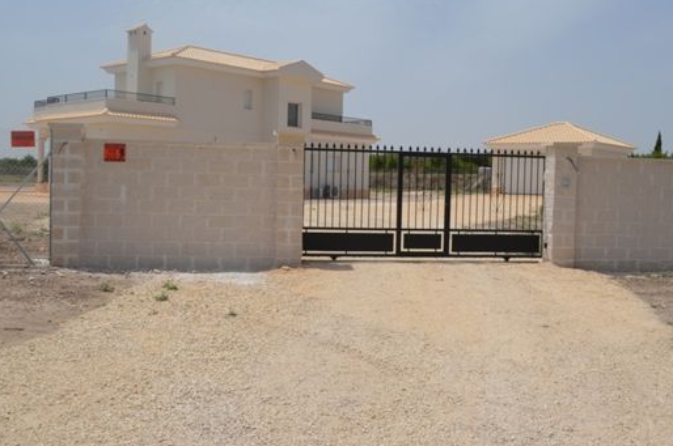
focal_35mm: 37
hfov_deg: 51.8
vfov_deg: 35.8
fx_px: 691
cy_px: 207
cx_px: 383
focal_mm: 18
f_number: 9
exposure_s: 1/320
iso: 100
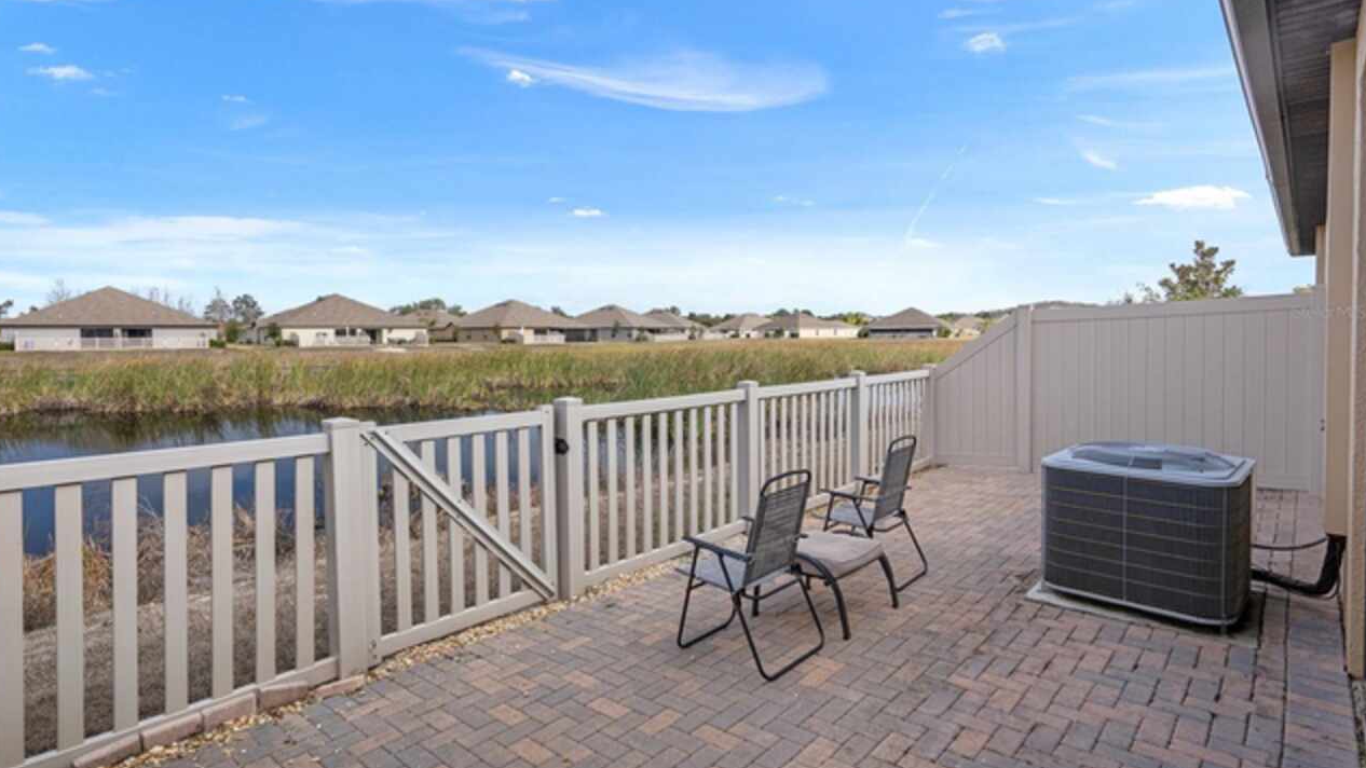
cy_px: 312
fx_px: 652
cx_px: 679
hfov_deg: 92.7
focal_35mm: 18
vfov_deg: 60.6
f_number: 8
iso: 320
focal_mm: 17
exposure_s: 1/200
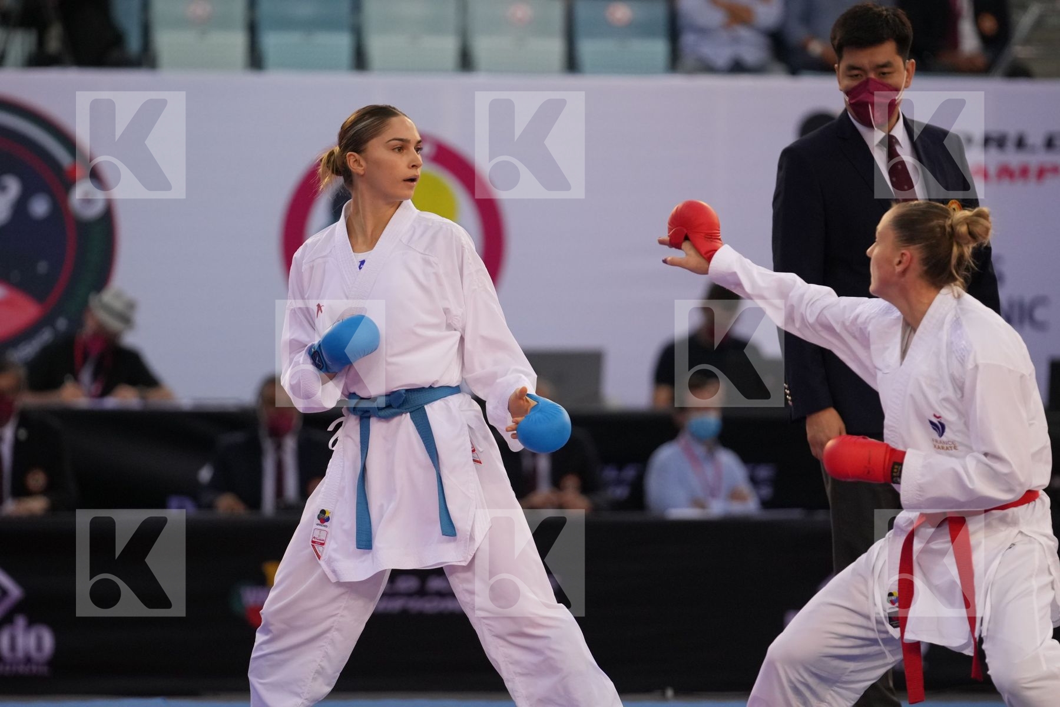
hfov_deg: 6.9
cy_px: 354
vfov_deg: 4.6
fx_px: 8833
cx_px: 530
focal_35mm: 300
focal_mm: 200
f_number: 2.8
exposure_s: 1/1000
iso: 2000
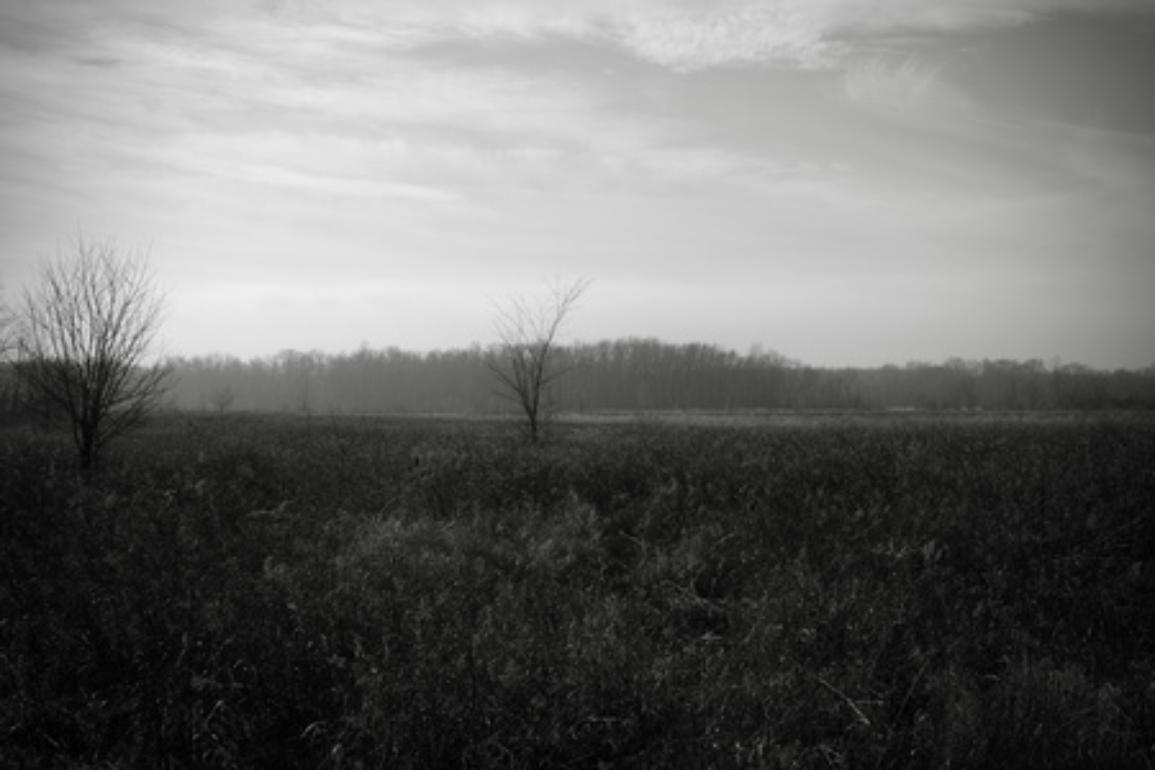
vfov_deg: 33.4
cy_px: 385
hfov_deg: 48.5
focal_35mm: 40
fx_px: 1283
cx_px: 578
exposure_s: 1/200
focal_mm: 26
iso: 100
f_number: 16
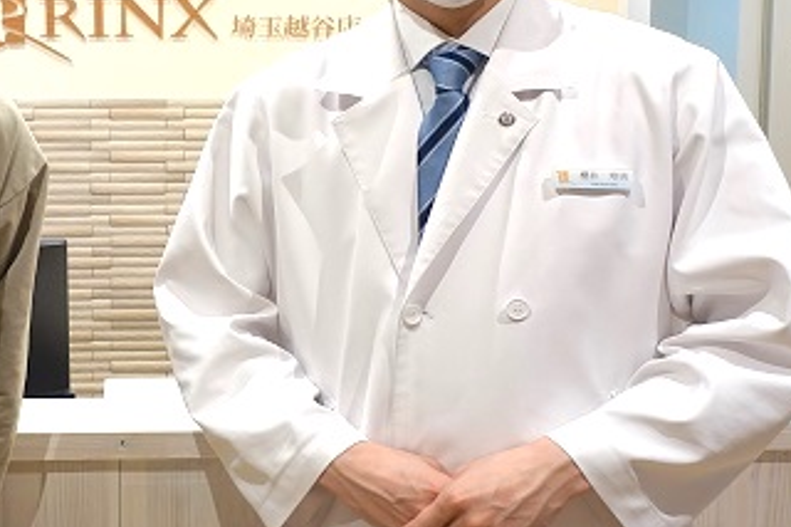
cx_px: 183
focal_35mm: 45
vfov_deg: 29.5
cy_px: 151
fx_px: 988
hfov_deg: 42.1
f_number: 2.8
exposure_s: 1/30
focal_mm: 8.8
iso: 125
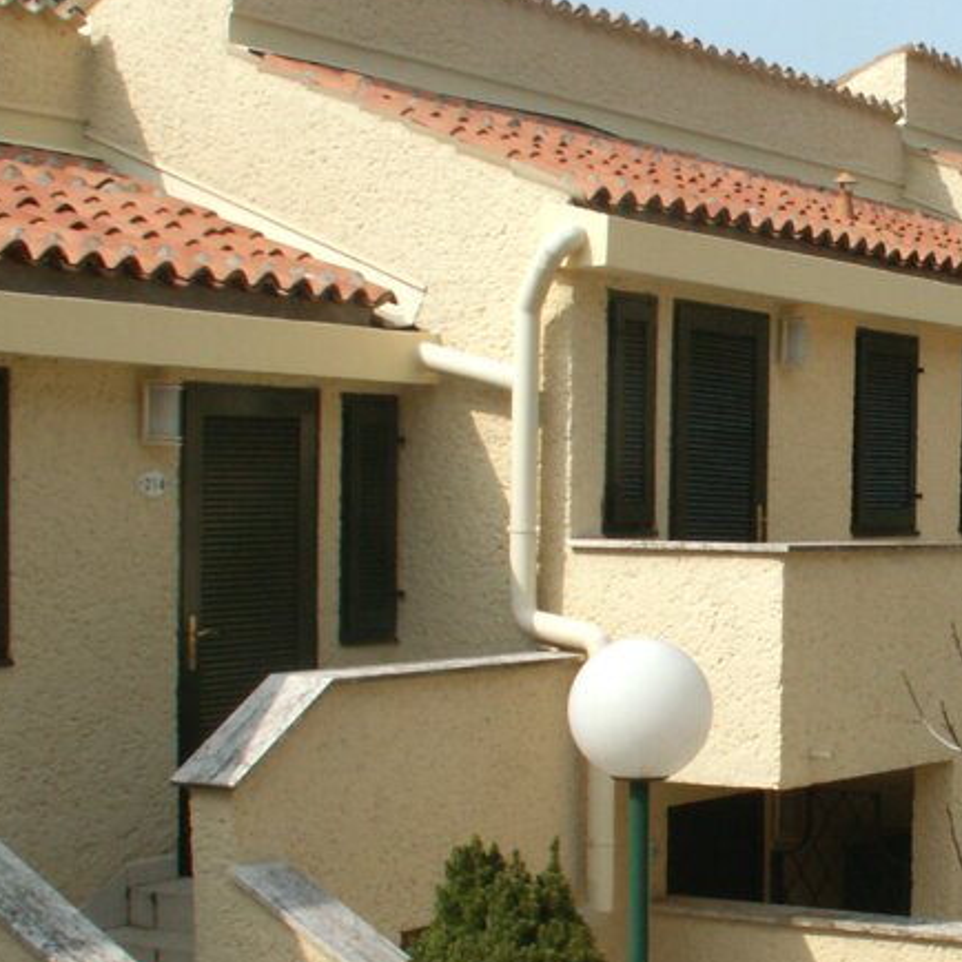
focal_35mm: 76
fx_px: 2390
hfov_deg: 21.7
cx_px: 1027
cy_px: 623
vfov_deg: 22.7
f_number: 7.1
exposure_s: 1/250
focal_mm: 5.86
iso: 50
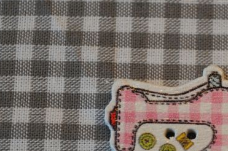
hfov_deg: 11.5
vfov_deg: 7.7
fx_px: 1126
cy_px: 126
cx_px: 199
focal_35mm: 178
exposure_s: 1/30
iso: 800
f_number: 5.6
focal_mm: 55
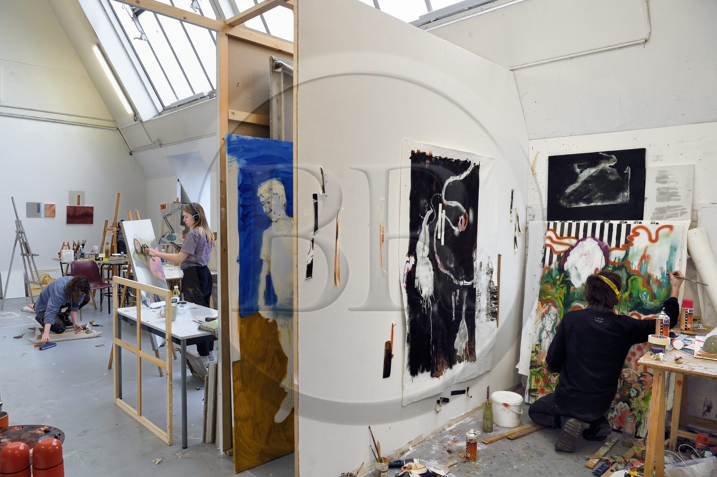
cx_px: 358
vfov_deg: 53.1
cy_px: 238
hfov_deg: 73.8
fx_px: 478
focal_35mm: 24
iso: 800
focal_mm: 24
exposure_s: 1/40
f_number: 10
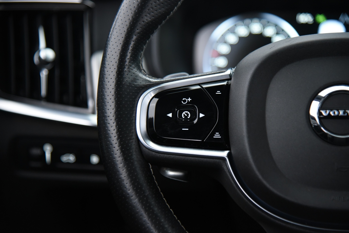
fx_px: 970
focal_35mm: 100
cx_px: 174
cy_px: 116
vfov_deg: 13.7
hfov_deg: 20.4
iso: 4000
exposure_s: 1/25
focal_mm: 100
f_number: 4
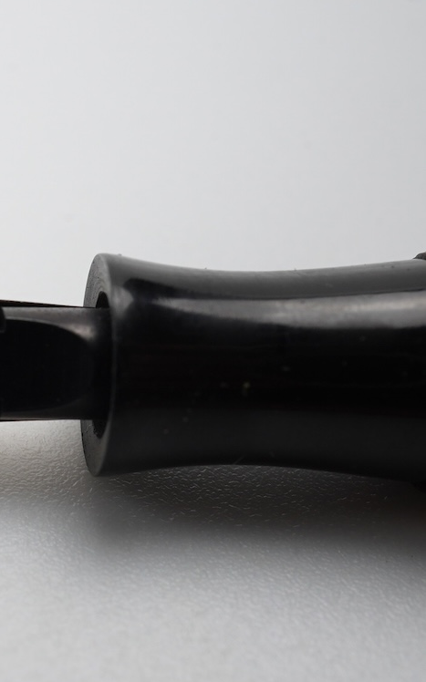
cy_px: 341
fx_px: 1283
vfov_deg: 29.8
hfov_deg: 17.9
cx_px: -86
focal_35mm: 69
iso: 640
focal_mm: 30
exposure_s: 1/100
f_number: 22
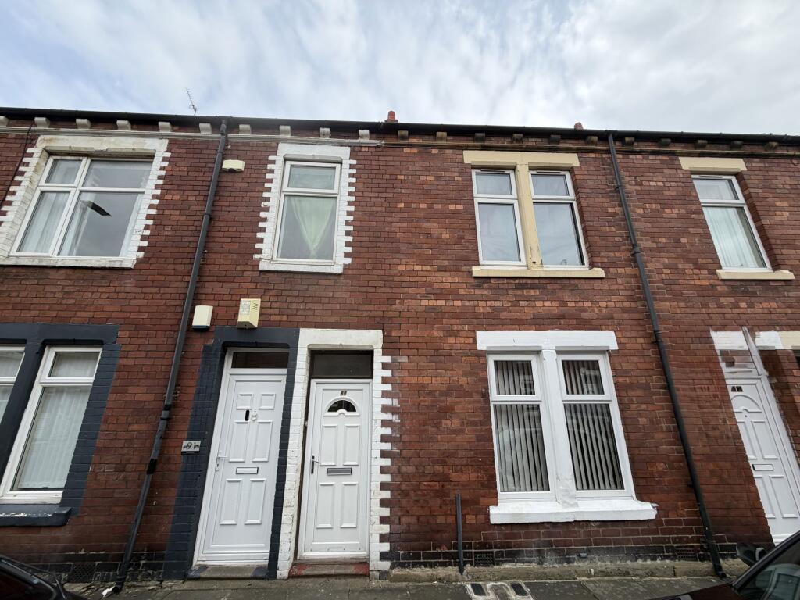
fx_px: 324
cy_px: 300
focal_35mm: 14
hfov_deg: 102.1
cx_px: 400
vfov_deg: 85.7
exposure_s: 1/585
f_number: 2.2
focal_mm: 2.22
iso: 40
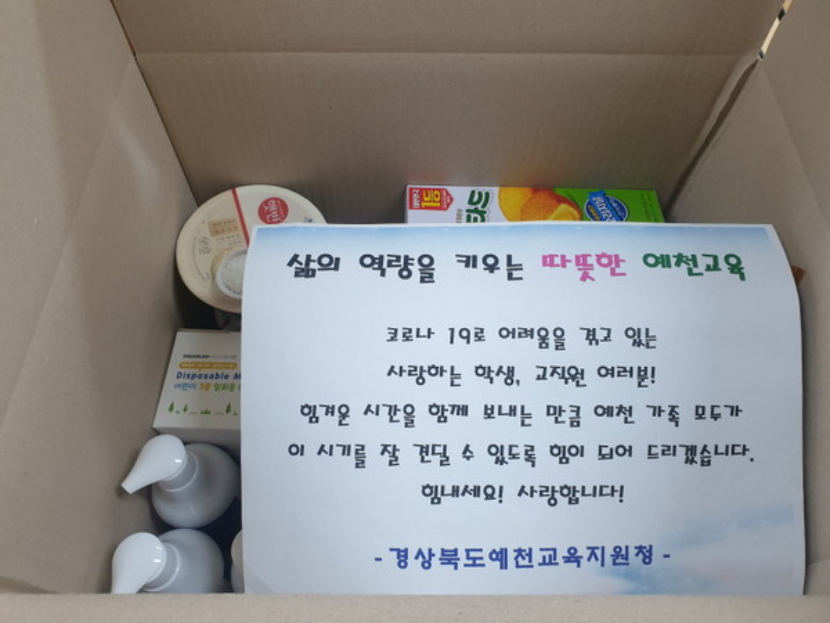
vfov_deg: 53.1
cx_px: 415
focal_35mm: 26
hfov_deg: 67.3
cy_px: 312
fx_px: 623
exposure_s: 1/60
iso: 125
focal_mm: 4.3
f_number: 2.4
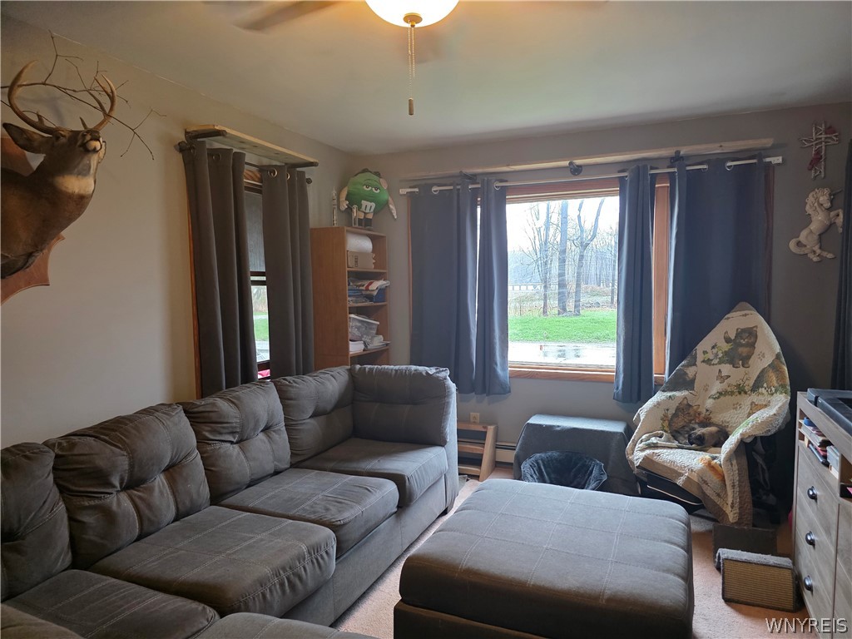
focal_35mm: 23
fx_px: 566
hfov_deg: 73.9
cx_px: 426
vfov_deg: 58.9
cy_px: 320
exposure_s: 1/120
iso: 640
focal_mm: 6.3
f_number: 1.7
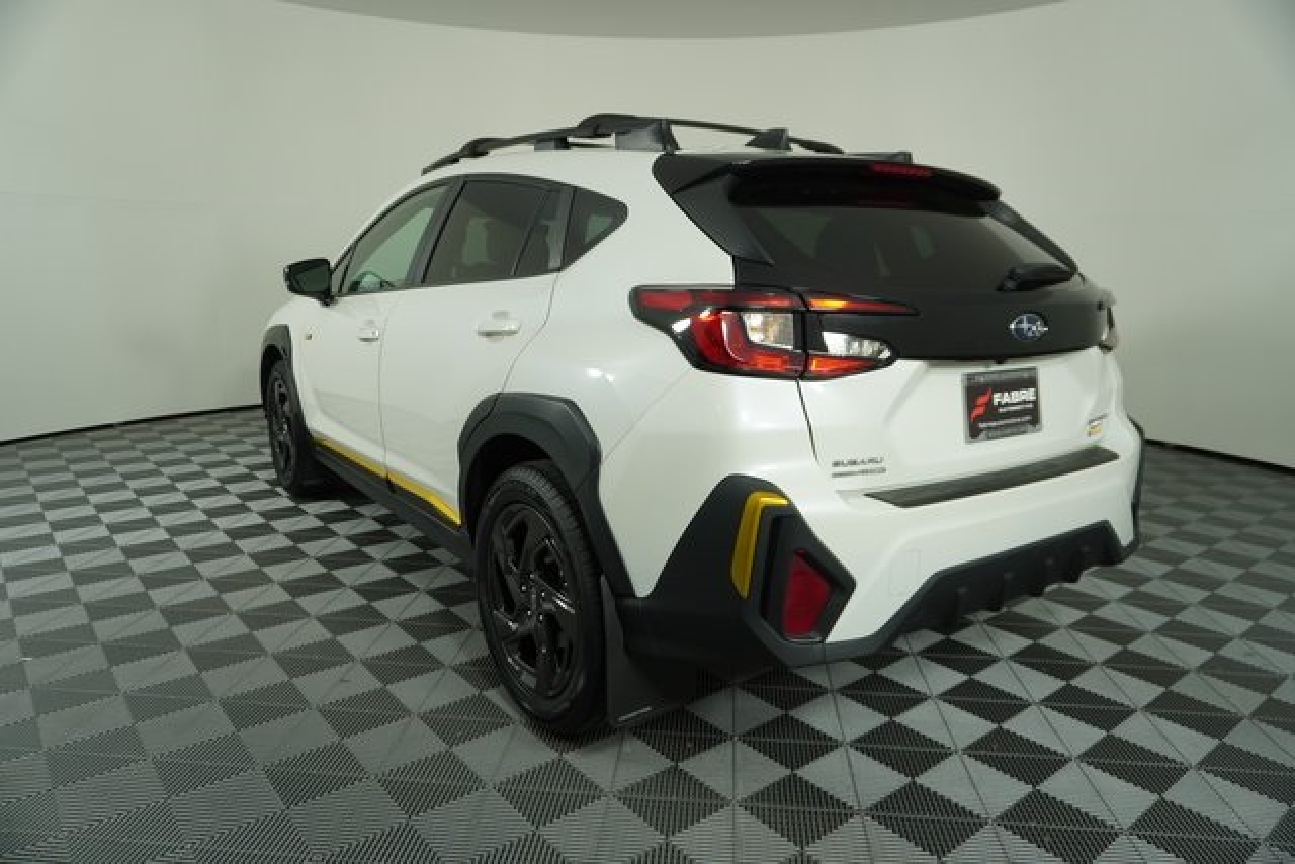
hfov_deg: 73.7
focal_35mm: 24
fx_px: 863
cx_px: 648
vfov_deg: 53.2
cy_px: 432
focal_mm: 16
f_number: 4
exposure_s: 1/160
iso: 160
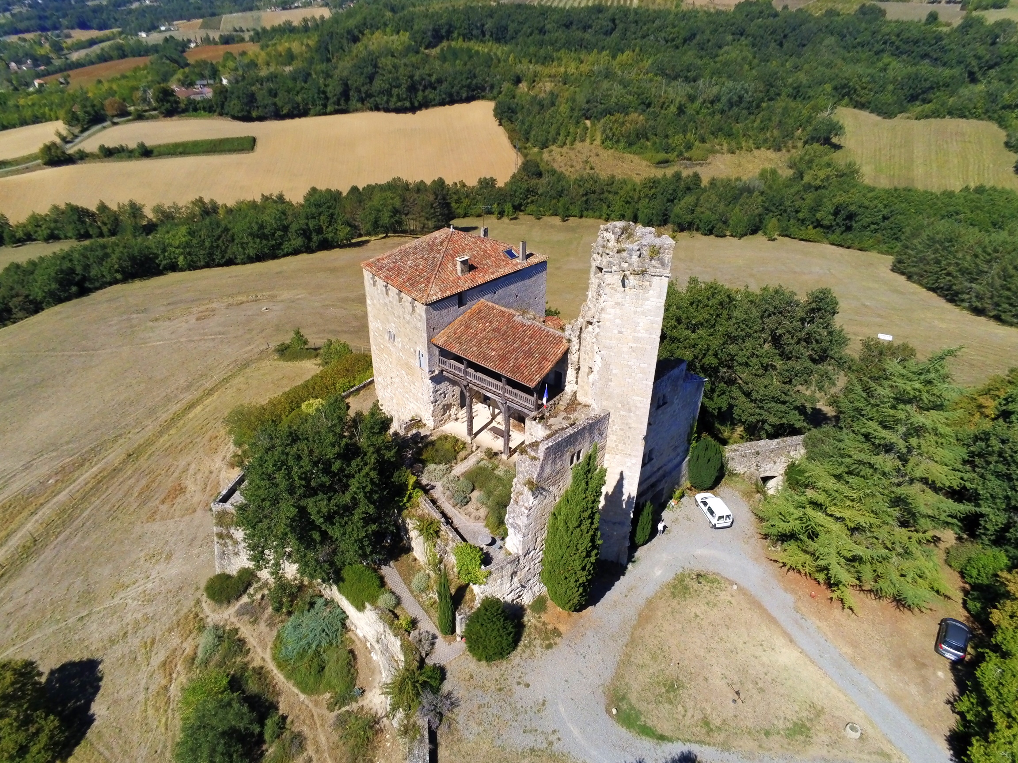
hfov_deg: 73.9
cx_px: 509
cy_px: 382
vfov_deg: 58.9
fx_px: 676
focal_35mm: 23
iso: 100
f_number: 2.4
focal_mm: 4
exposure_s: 1/1992
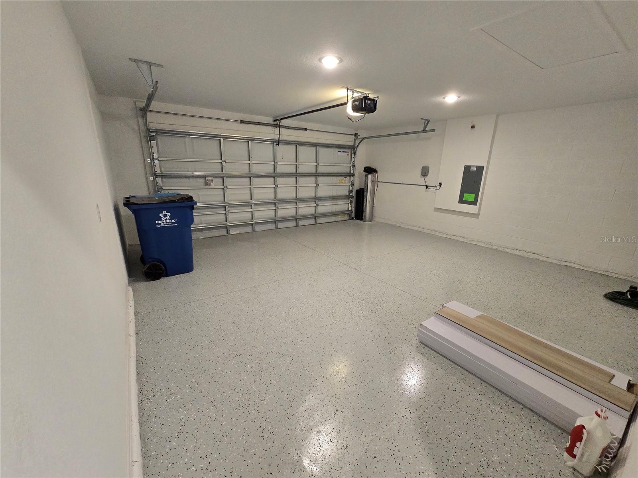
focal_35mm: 13
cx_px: 319
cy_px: 239
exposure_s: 1/60
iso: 400
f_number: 2.2
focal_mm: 2.2
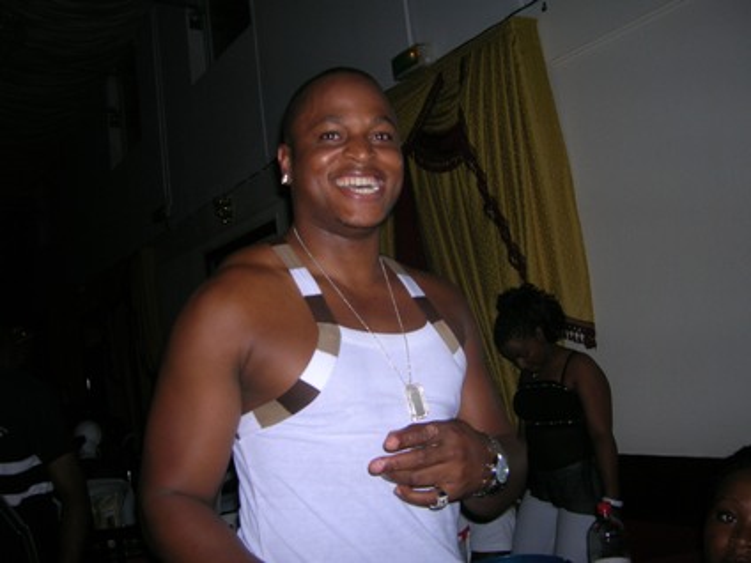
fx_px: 759
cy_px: 282
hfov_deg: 52.6
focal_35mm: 35
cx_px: 376
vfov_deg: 40.7
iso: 50
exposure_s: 1/60.1
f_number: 2.9
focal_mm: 5.8
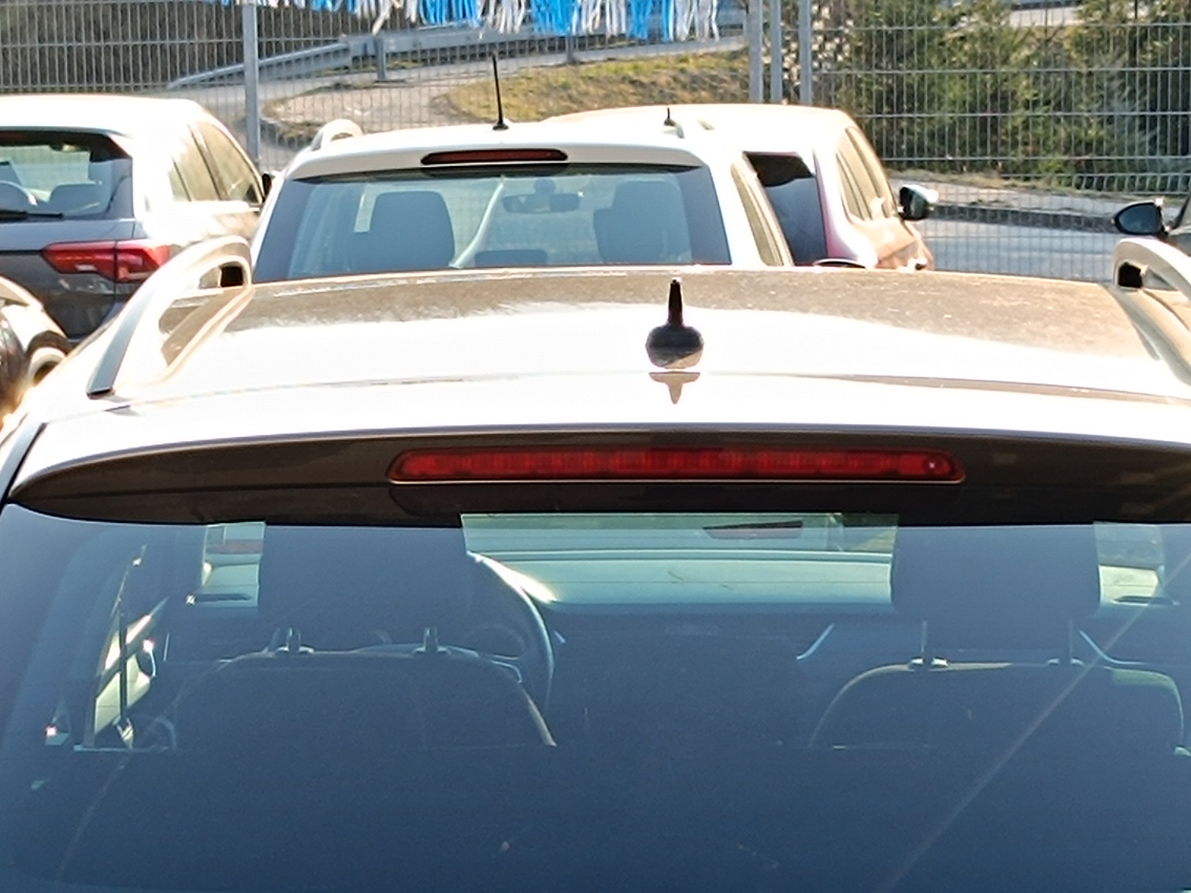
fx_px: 2236
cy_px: 1130
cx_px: 614
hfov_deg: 29.8
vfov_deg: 20.8
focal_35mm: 65
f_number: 1.88
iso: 53
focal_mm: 5.59
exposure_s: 1/190
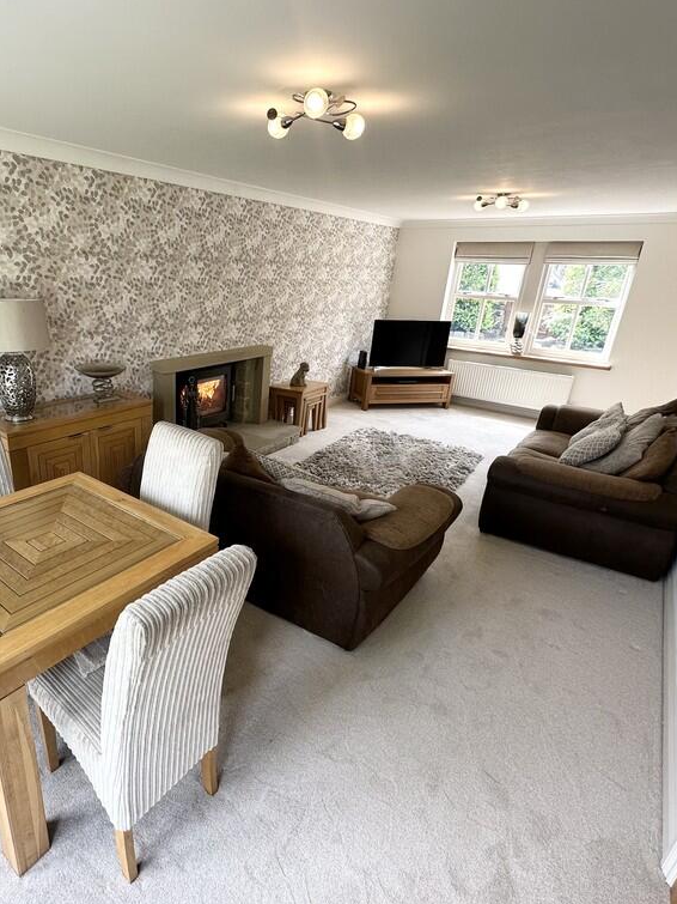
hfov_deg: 66.9
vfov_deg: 84.7
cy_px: 456
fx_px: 496
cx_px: 227
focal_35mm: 19
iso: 80
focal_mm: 2.22
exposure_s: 1/99
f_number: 2.2
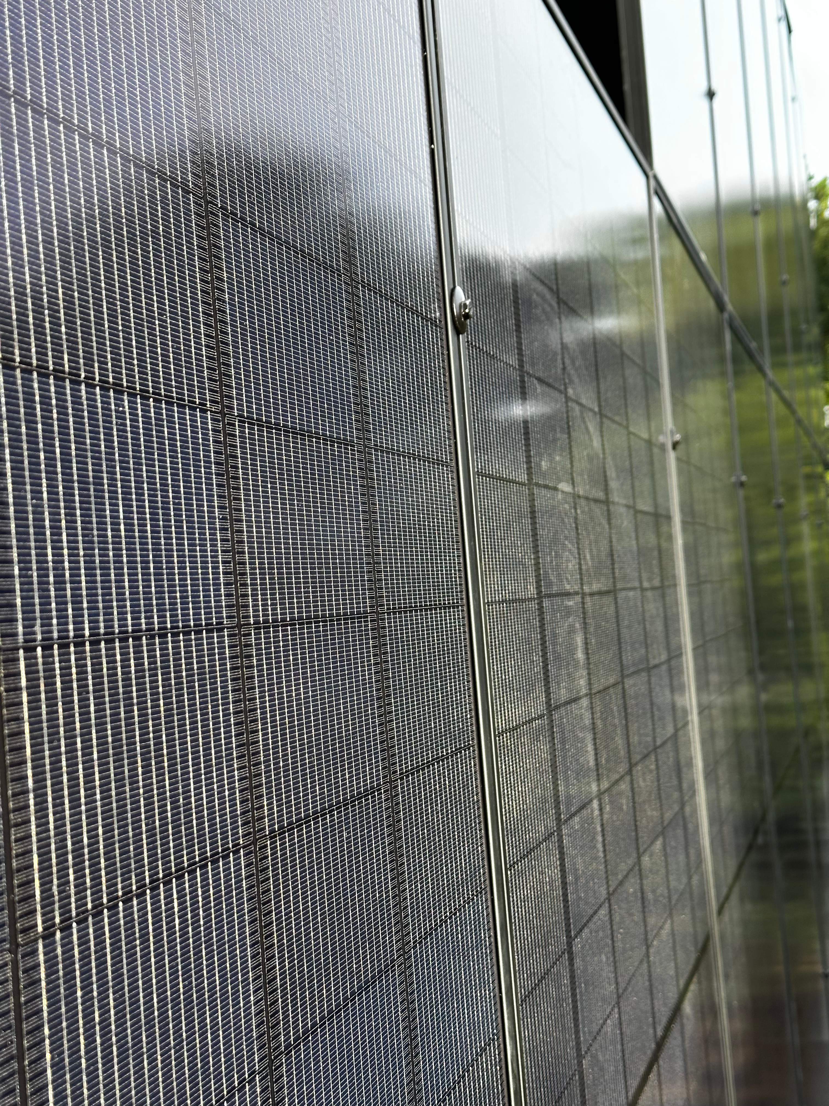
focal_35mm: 48
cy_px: 553
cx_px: 414
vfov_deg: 39.7
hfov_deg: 30.3
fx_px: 1533
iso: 64
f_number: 1.78
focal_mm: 6.86
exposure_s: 1/564
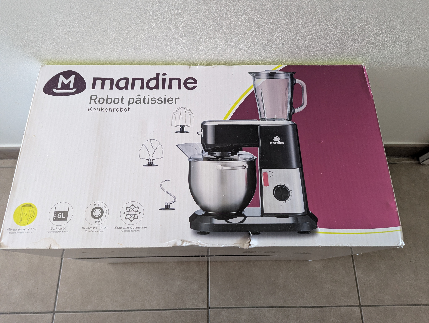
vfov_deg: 56.9
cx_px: 214
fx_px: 298
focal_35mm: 24
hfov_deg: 71.5
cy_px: 162
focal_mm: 6.81
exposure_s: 1/25
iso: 244
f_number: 1.85
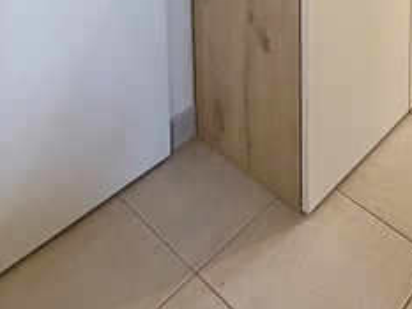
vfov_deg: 21.8
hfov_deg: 38.9
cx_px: 295
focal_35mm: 48
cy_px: -219
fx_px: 572
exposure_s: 1/121
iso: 200
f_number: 2.2
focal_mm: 2.22
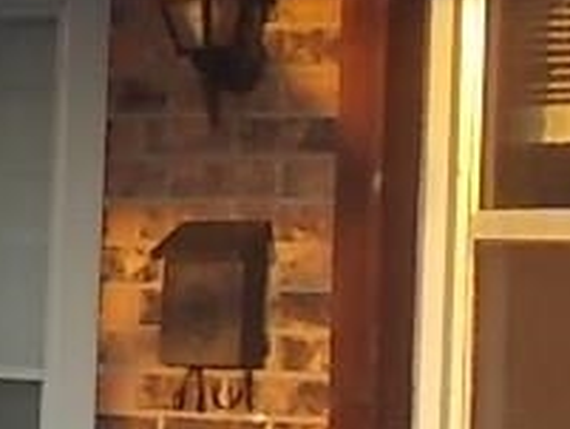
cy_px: 432
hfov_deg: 6.5
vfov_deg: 5.0
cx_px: -610
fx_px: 4860
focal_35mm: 295
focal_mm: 6.6
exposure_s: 1/50
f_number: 3.5
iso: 80
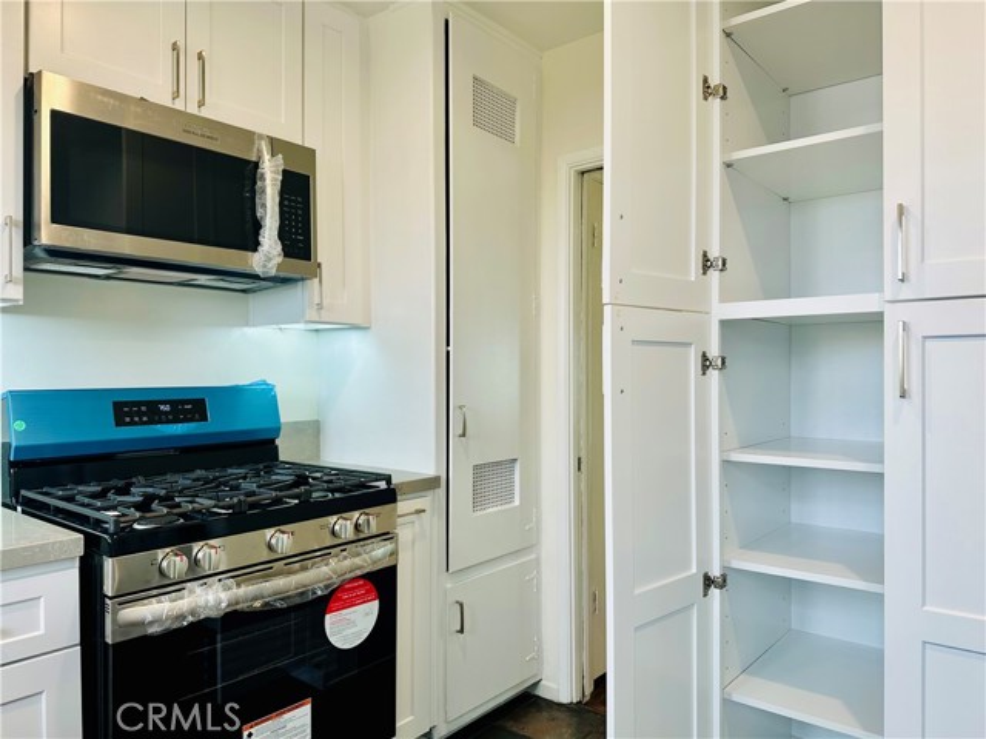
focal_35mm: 24
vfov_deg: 56.8
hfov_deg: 71.6
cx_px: 493
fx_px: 684
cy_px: 370
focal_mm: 6.86
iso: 50
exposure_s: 1/120
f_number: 1.78
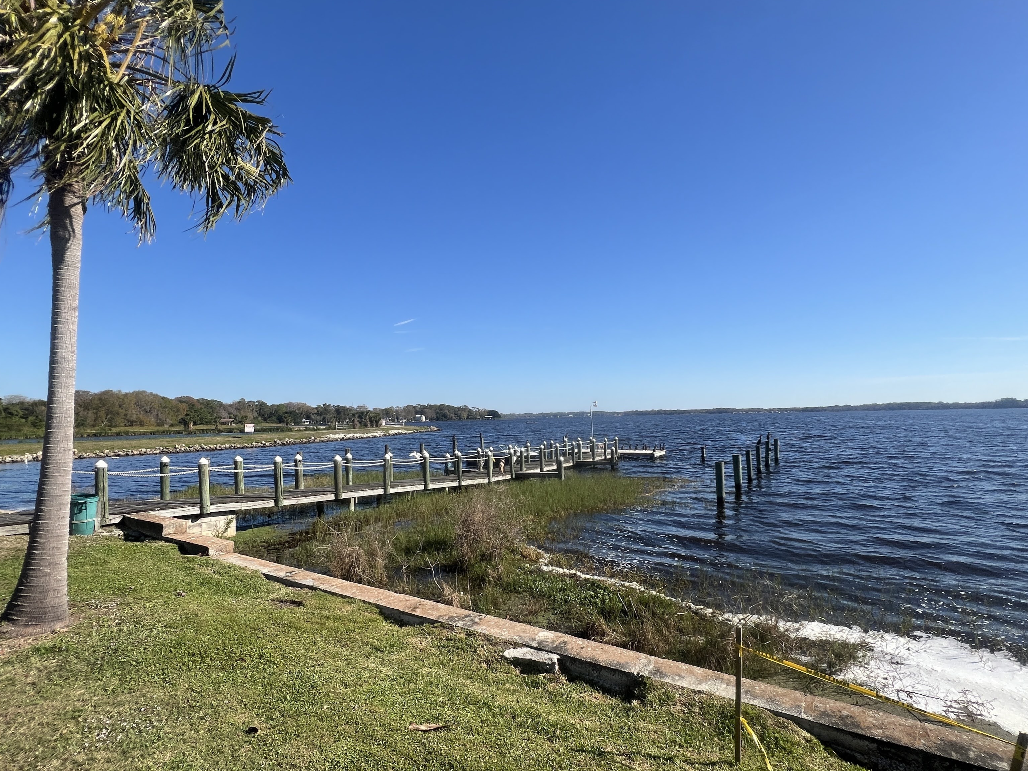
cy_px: 430
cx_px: 551
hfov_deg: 90.9
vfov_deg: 74.5
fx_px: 505
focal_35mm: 17
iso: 32
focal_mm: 1.57
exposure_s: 1/1845
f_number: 1.8
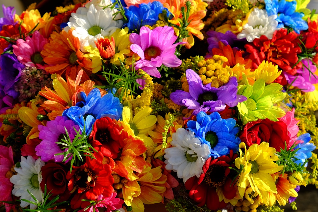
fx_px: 733
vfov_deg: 16.5
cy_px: 106
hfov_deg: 24.5
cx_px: 159
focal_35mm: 83
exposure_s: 1/450
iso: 200
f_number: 5.6
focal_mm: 55
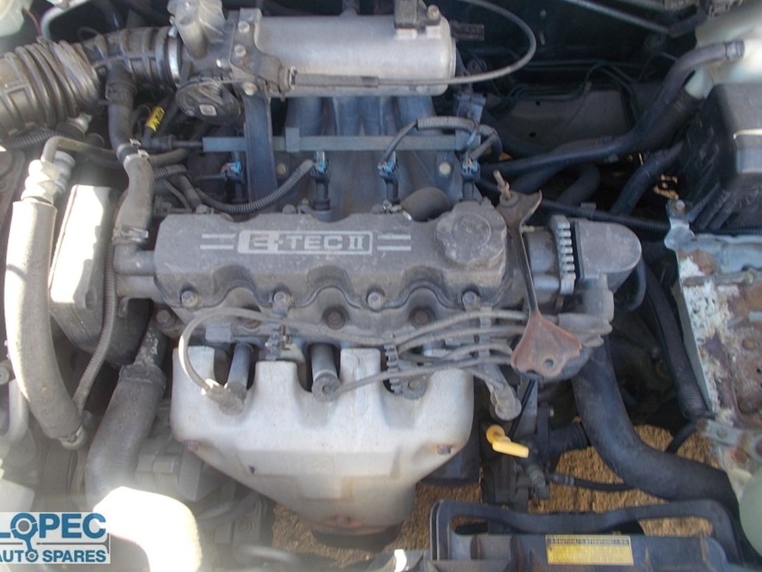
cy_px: 265
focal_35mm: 28
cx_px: 391
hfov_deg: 63.4
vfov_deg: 49.7
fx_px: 616
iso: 80
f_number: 3.2
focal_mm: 4.6
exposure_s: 1/30
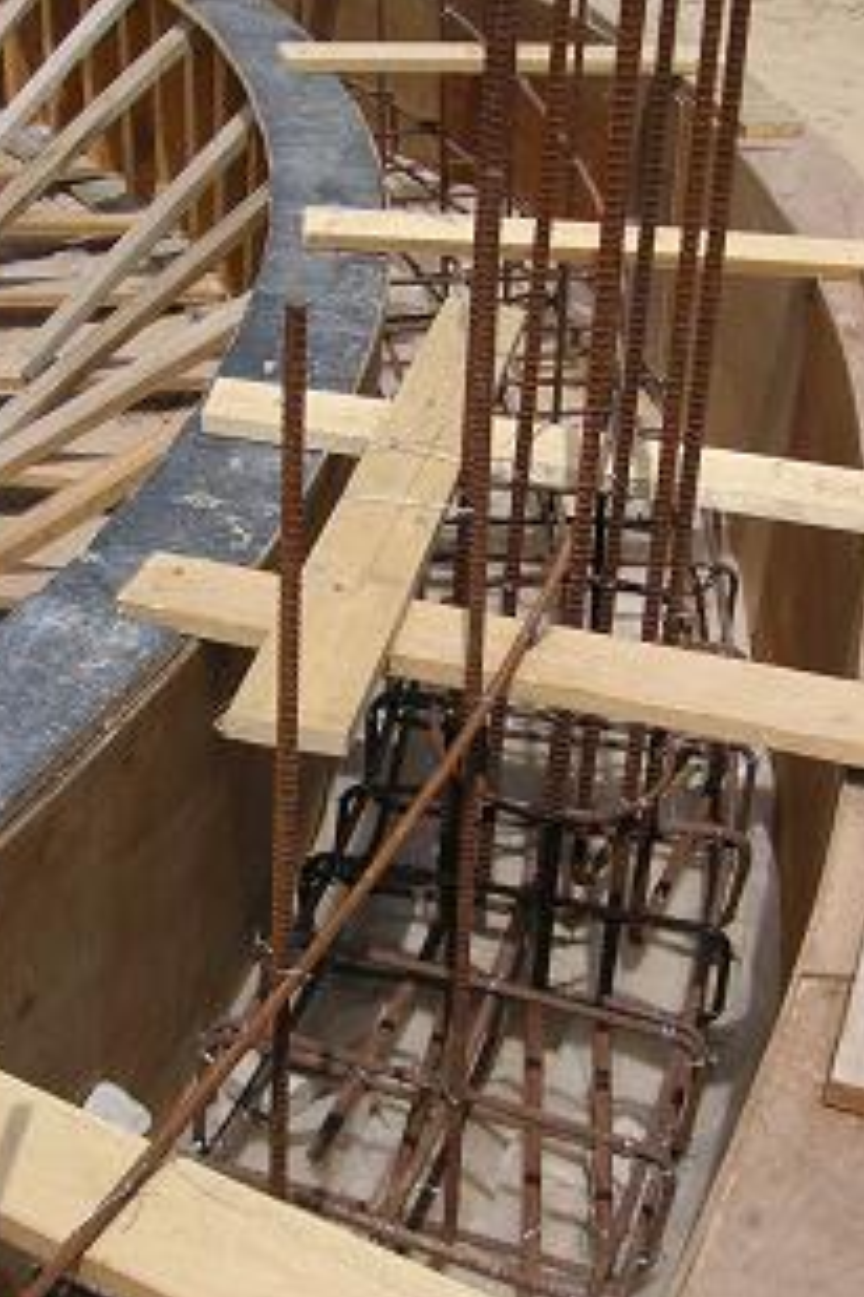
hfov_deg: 25.5
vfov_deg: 37.5
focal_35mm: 53
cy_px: 661
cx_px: 359
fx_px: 1908
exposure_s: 1/350
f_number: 6.7
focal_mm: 6.1
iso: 50
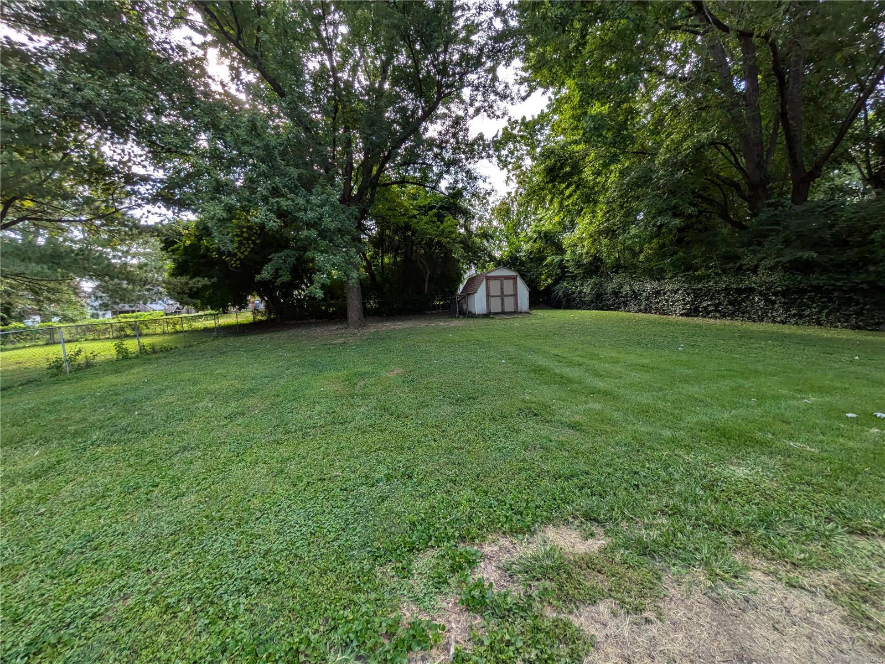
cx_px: 442
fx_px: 358
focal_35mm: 14
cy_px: 332
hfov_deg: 102.1
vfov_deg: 85.7
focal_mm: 1.83
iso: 77
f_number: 2.2
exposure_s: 1/467
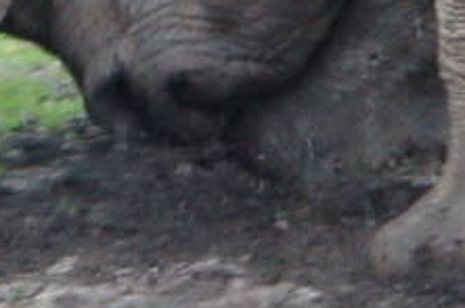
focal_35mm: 1210
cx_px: 6
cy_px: -523
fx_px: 15596
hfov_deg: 1.7
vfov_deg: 1.1
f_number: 4.8
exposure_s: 1/320
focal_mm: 112
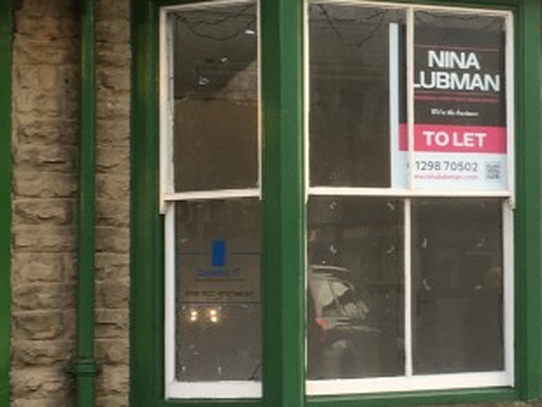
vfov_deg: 24.3
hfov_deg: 31.5
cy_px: 263
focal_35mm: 60
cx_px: 414
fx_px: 940
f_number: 2.2
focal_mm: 4.15
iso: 25
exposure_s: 1/50
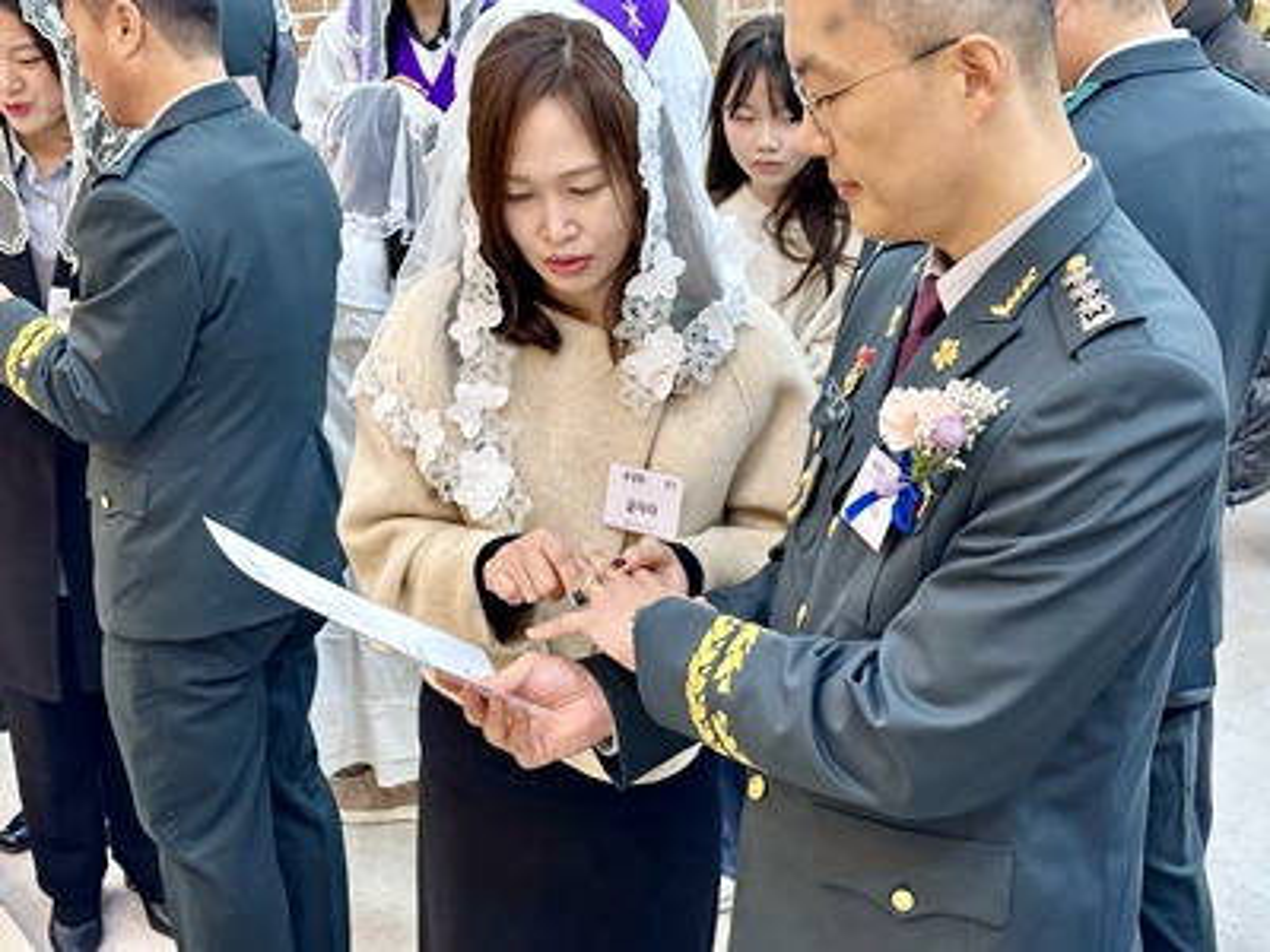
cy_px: 476
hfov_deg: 39.7
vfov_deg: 30.3
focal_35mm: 48
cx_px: 635
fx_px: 1761
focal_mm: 6.86
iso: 100
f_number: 1.78
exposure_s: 1/60
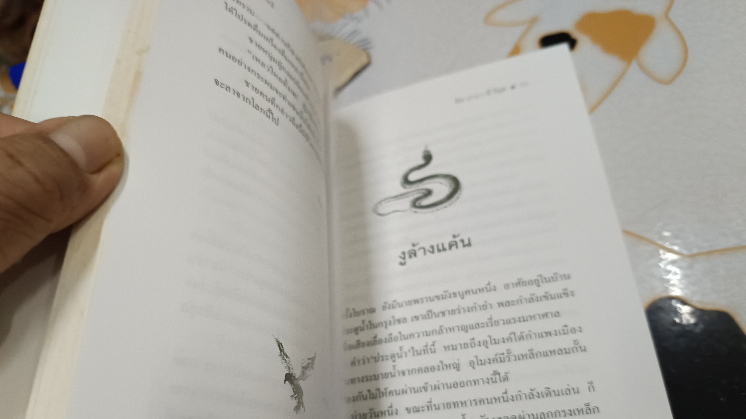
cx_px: 355
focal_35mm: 28
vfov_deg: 40.8
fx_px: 554
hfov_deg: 67.9
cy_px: 288
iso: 1166
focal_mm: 5.31
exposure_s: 1/50
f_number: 1.7
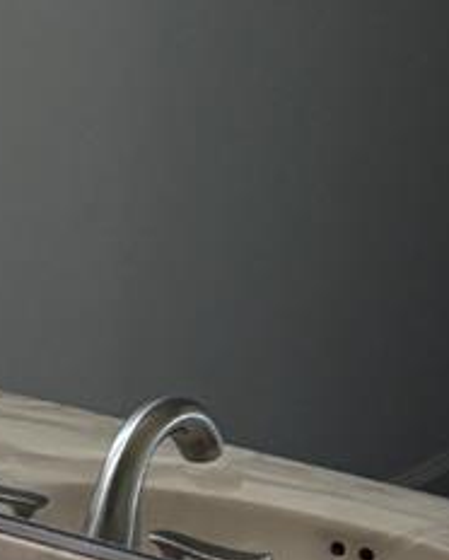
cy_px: -16
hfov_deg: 8.1
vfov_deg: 11.6
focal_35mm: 164
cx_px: -880
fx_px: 2721
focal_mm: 5.96
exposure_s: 1/121
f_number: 1.6
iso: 125
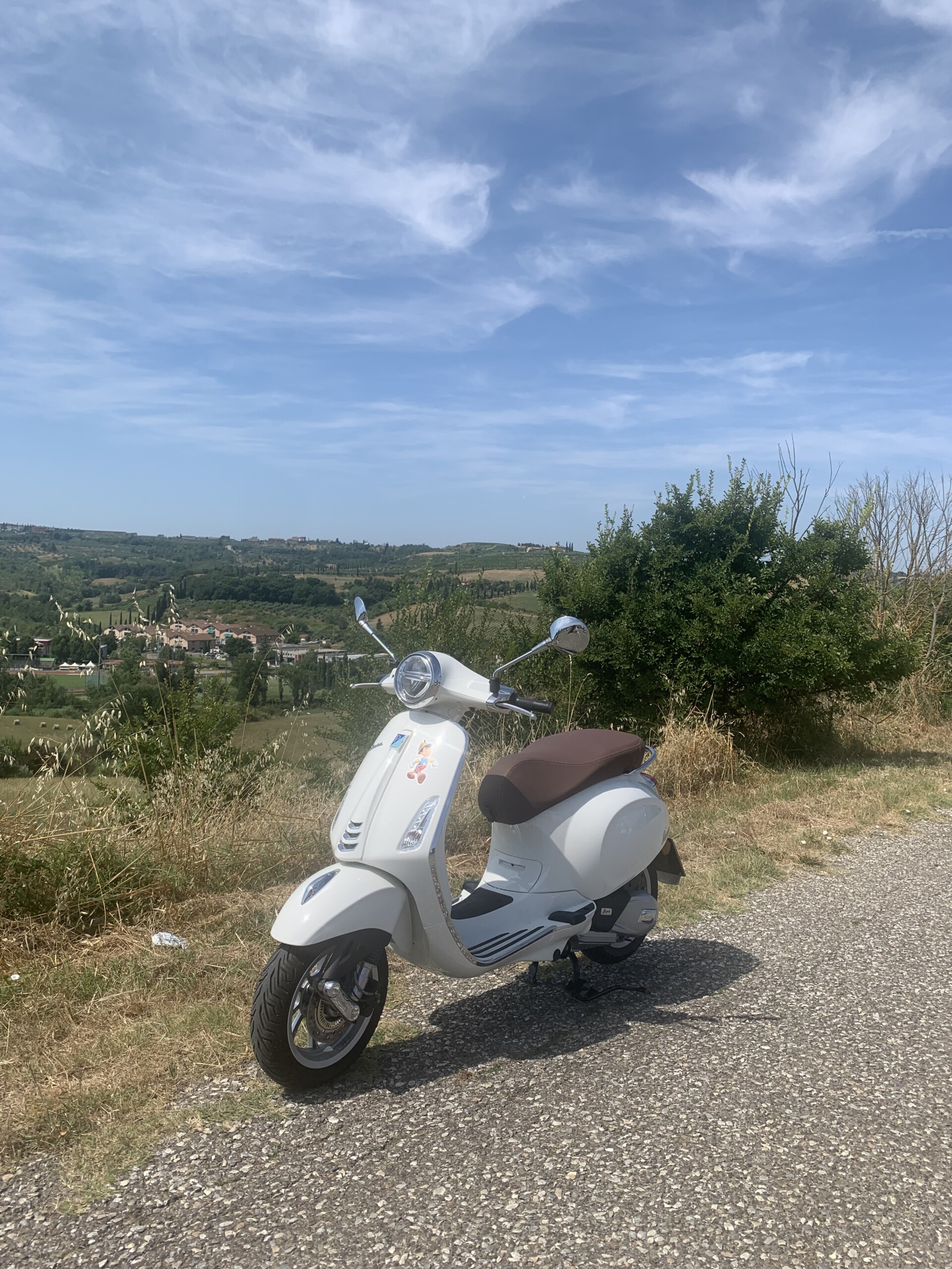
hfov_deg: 53.1
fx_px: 953
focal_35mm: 26
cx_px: 476
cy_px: 634
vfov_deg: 67.3
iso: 25
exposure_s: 1/2755
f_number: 1.8
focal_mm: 4.25
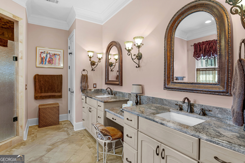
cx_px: 122
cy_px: 82
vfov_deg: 72.1
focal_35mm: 16
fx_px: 112
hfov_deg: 95.0
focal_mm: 11
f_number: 7.1
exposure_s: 1/1.67
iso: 100
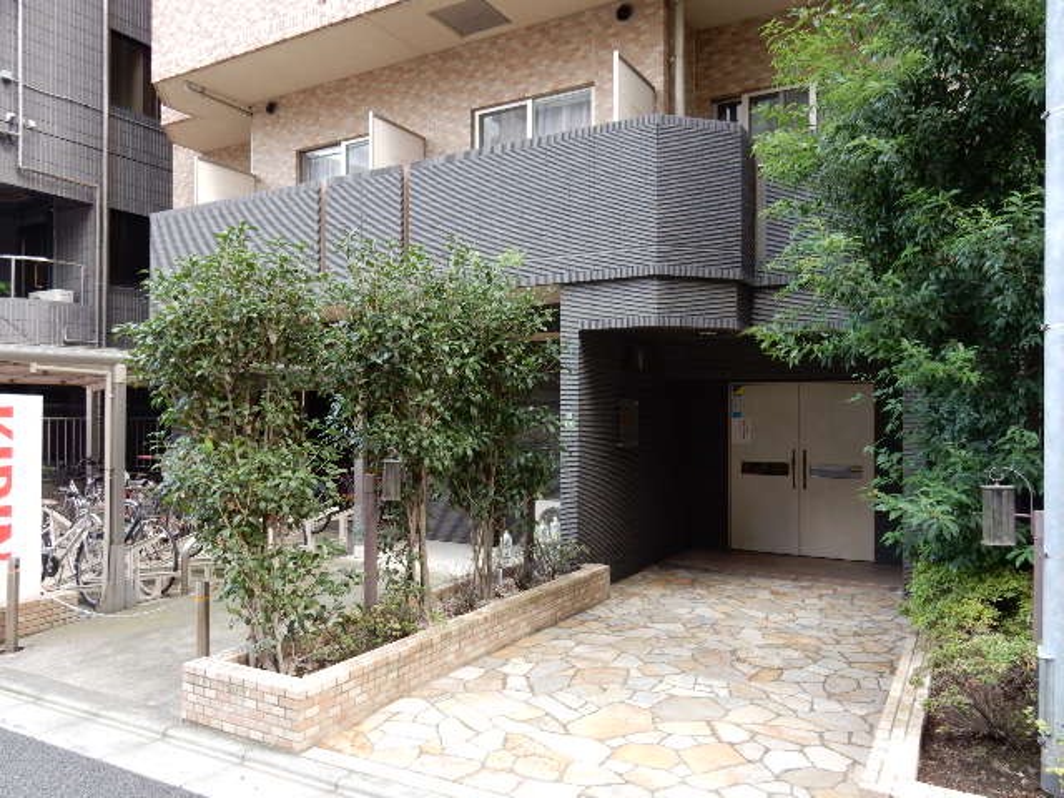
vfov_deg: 54.9
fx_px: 768
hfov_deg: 69.4
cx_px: 532
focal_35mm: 25
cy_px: 399
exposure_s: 1/40
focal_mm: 4.5
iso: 125
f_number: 3.7
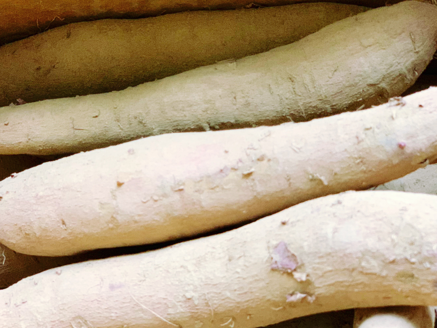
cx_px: 198
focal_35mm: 79
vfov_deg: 18.7
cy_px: 148
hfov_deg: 24.7
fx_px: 997
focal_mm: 6
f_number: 2.4
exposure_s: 1/60
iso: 250
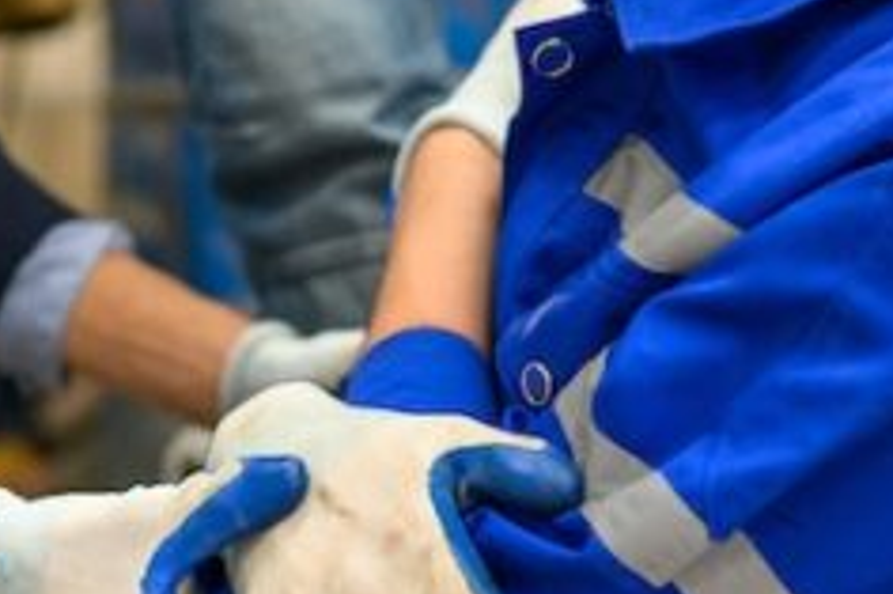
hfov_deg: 18.0
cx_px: 431
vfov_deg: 12.0
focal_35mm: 114
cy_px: 431
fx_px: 2826
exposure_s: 1/250
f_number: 1.8
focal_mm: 35
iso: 320
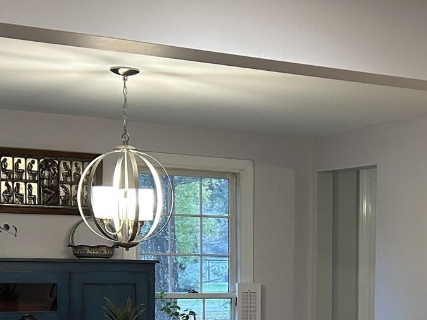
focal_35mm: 79
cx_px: 425
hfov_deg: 23.7
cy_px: 315
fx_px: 975
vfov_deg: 18.2
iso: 125
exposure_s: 1/60
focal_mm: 5.7
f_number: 1.5
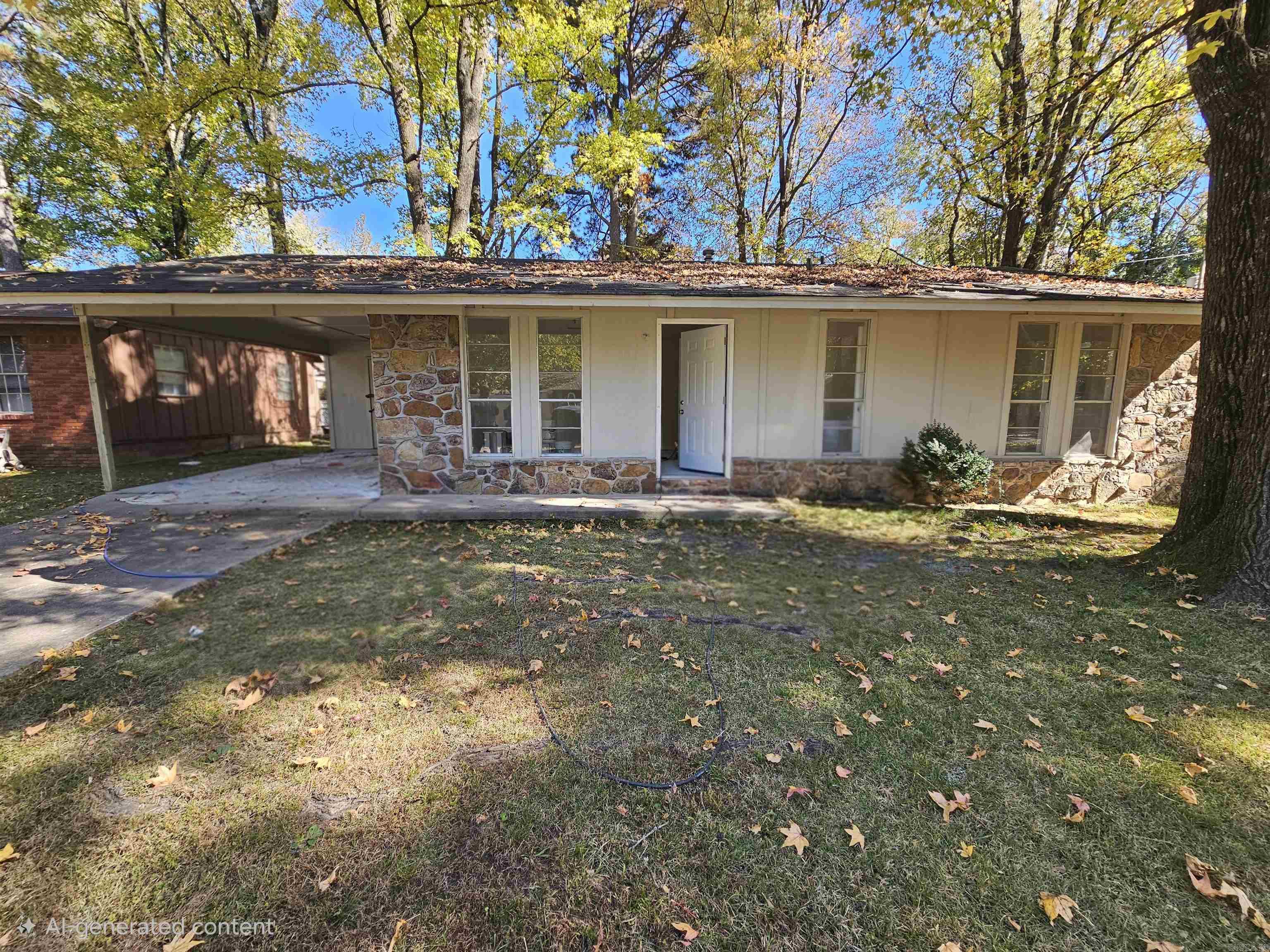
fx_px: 477
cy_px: 476
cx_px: 635
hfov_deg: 106.2
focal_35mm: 13
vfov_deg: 89.9
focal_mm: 2.2
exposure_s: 1/238
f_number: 2.2
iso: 50
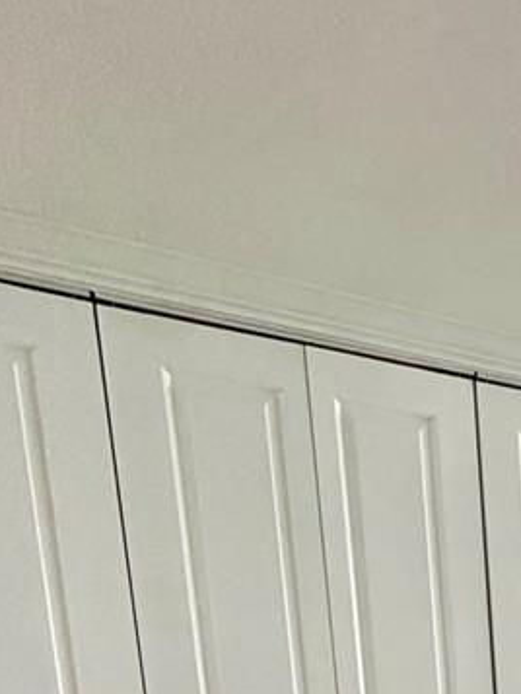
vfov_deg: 31.8
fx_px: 943
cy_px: 885
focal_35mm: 47
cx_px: 836
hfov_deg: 23.1
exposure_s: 1/120
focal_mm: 2.22
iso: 320
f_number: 2.2
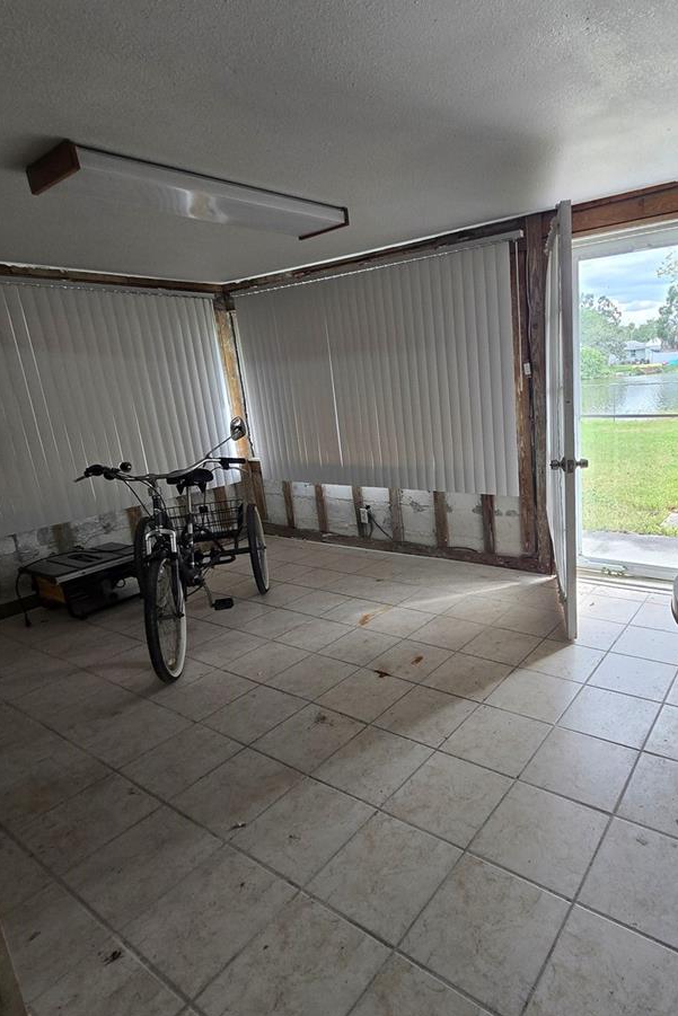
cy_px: 514
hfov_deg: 65.7
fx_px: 508
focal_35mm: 18
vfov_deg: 90.0
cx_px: 449
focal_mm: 2.2
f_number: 2.2
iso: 80
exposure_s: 1/60
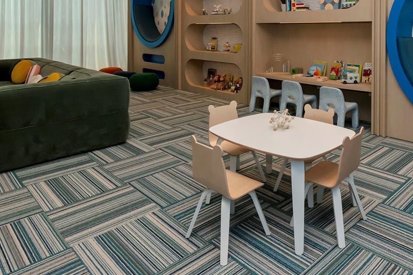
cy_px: 34
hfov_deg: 65.5
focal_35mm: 27
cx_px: 278
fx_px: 310
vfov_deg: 44.2
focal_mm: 10
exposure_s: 1/200
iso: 400
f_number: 9
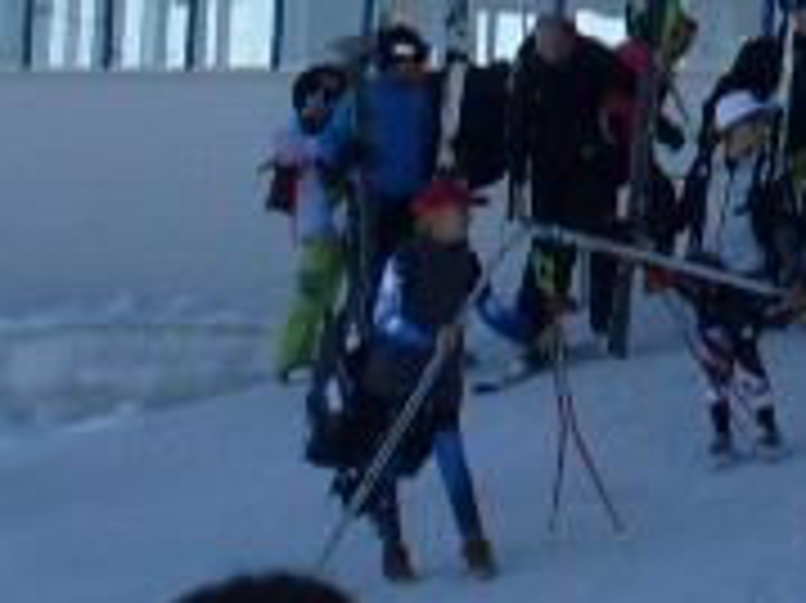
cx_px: 1225
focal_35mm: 217
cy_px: -684
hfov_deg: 8.9
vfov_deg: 6.6
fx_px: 5049
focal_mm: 6.3
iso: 80
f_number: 8.4
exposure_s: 1/125
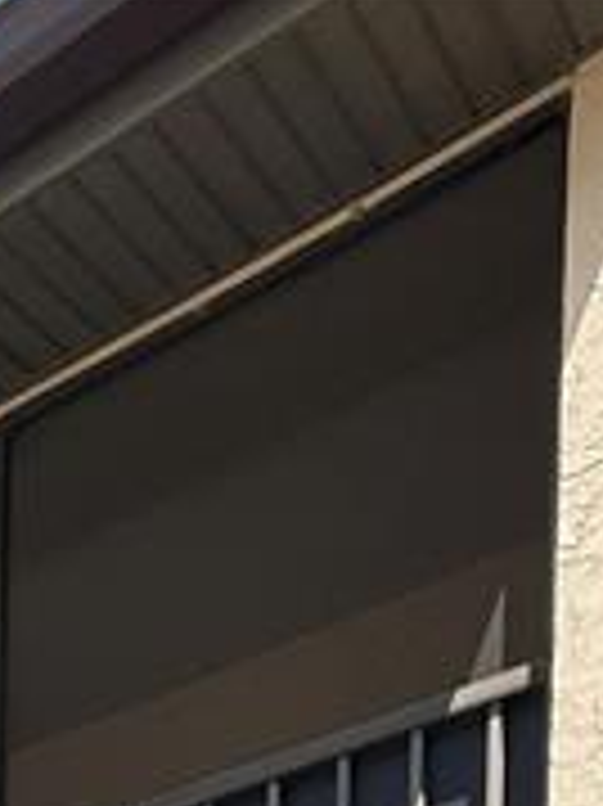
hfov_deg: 23.8
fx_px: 1395
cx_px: 81
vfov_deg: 17.9
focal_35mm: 60
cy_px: 1702
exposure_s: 1/770
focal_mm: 2.22
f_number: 2.2
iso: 50
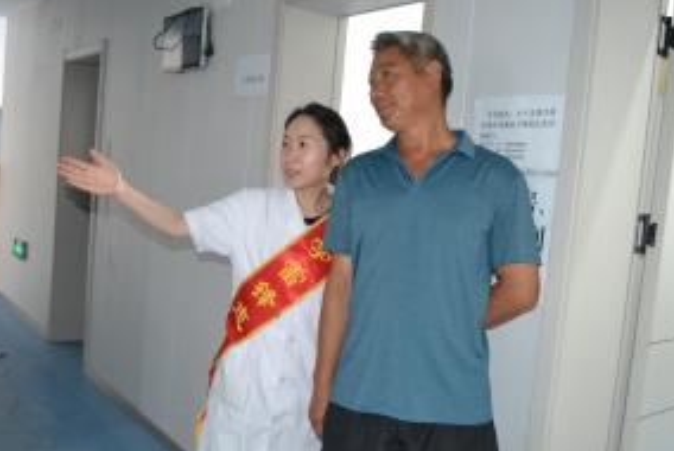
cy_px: 220
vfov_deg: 35.1
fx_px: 712
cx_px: 342
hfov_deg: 50.6
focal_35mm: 38
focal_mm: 18
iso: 1800
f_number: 3.5
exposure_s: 1/60
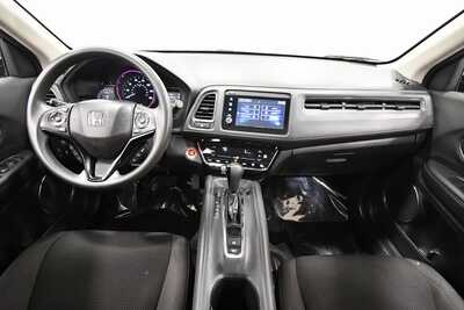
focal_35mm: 17
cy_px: 155
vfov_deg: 70.5
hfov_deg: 93.3
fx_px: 219
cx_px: 232
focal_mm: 11.5
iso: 4000
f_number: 4.8
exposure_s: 1/60
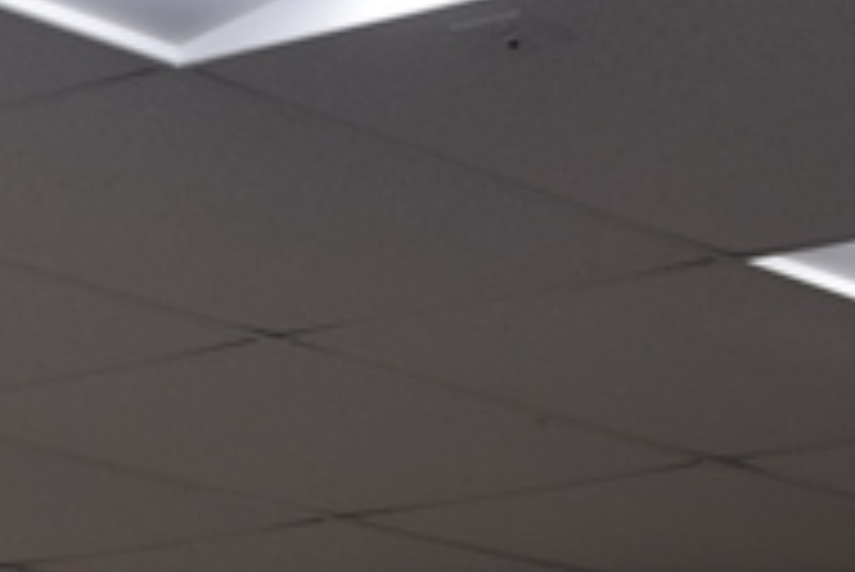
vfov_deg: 7.0
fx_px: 4611
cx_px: -1350
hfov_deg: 9.2
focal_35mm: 194
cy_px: 948
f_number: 4
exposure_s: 1/60
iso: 400
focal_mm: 24
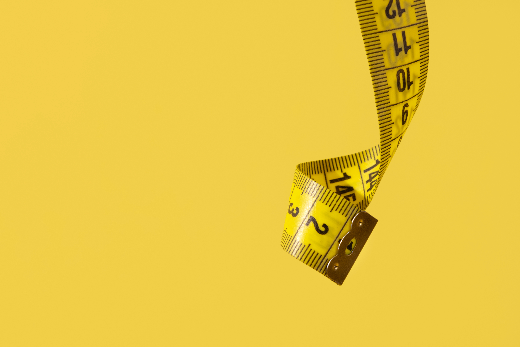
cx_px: 260
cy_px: 174
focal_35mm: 120
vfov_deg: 11.4
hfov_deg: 17.1
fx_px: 1733
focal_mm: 80
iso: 80
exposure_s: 1/100
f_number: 8
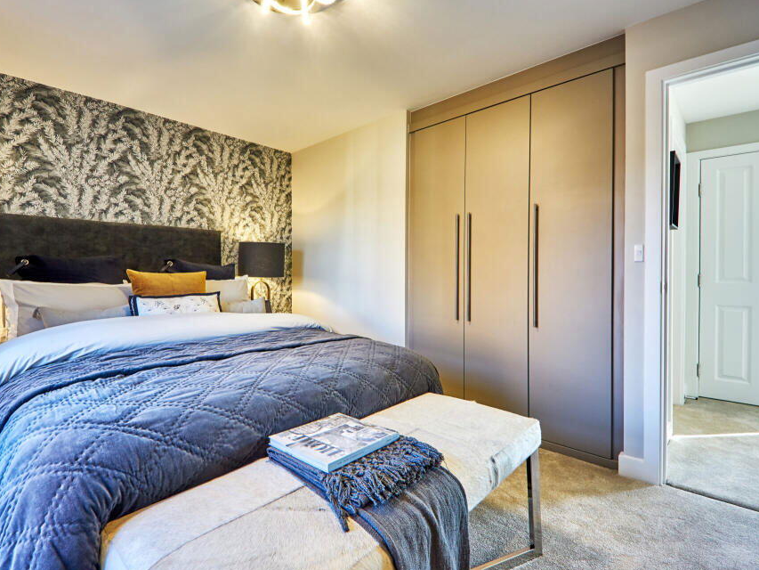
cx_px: 314
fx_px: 342
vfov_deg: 79.6
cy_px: 295
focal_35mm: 16
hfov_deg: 95.1
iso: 200
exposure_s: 1/5
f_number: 8
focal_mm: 9
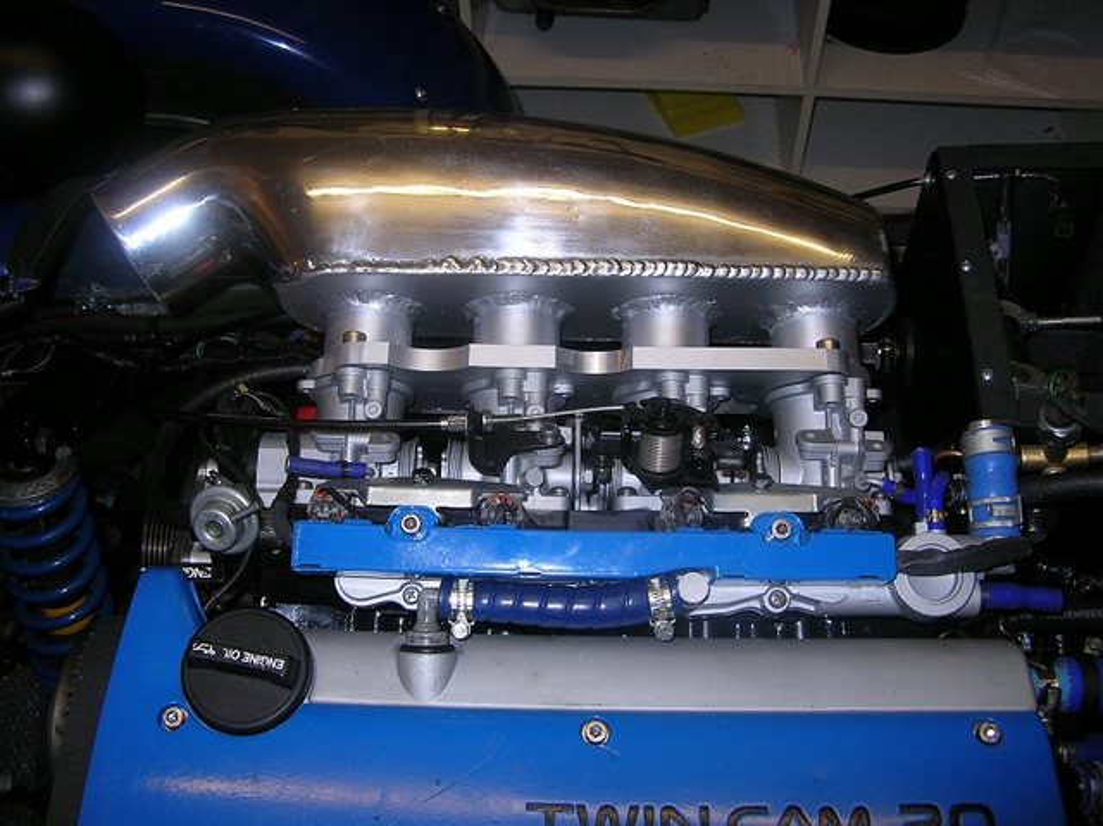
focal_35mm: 36
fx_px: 1146
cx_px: 552
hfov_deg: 51.4
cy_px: 413
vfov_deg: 39.6
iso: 50
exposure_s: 1/60.1
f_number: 2.7
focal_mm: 6
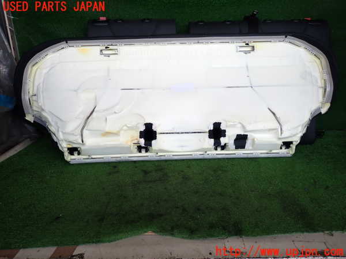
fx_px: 250
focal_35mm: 25
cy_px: 130
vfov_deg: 54.9
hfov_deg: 69.4
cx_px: 173
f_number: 2
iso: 100
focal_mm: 4.5
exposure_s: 1/250
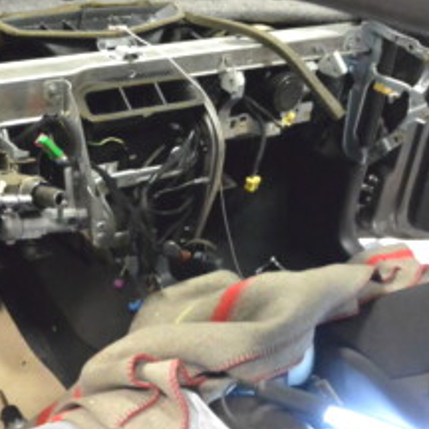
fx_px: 869
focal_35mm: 62
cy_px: 225
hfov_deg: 27.5
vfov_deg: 27.7
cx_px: 130
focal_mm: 12.7
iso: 3200
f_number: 3.8
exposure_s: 1/25
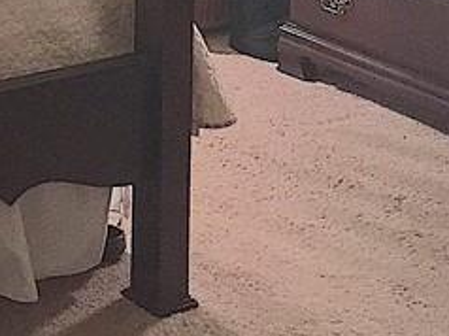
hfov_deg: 14.4
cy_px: -327
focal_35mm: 125
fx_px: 1620
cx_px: -275
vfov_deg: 10.8
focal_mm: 4.15
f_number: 2.2
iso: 125
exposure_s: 1/10
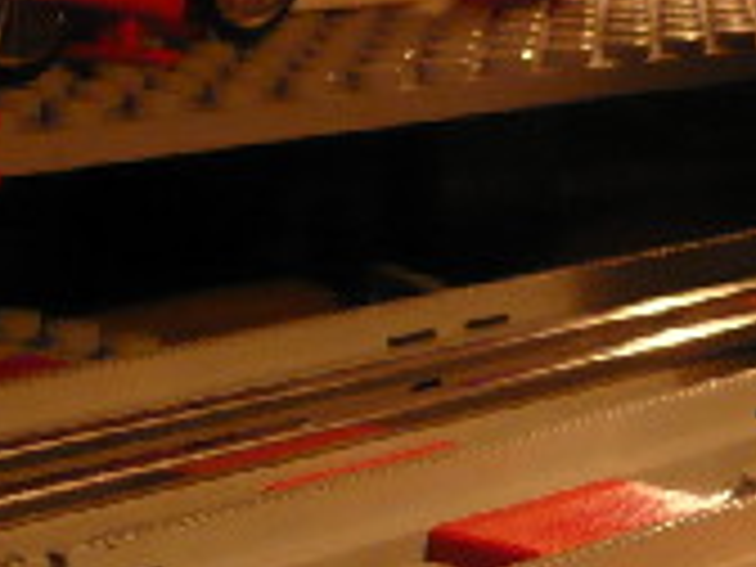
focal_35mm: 133
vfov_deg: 11.0
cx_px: 1296
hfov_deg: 13.5
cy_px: -90
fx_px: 2905
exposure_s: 1/2
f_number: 3.3
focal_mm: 4.6
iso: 200
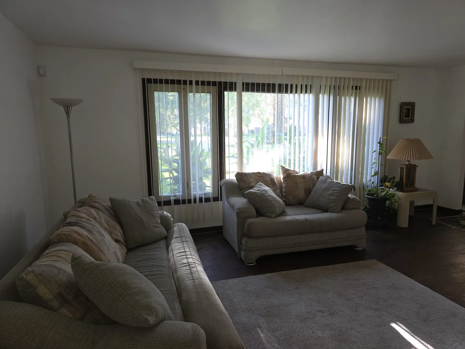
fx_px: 309
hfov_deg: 73.9
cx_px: 232
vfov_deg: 58.9
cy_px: 174
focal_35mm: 23
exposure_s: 1/60
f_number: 1.7
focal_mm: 6.3
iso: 64
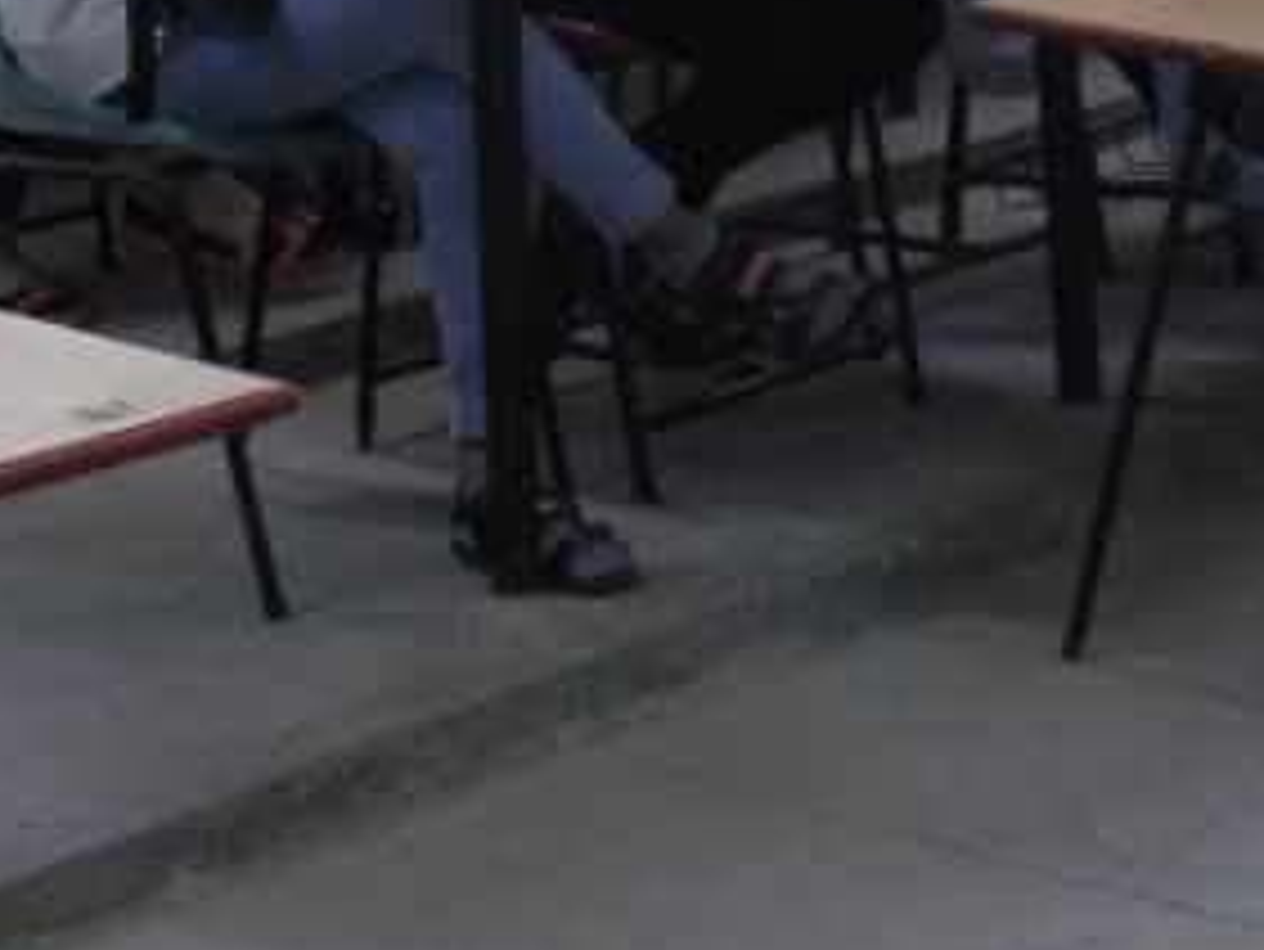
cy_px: -648
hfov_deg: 15.3
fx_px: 4530
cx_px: 1493
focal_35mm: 124
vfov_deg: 11.3
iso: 250
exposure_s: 1/30
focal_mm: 6.1
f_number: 3.3
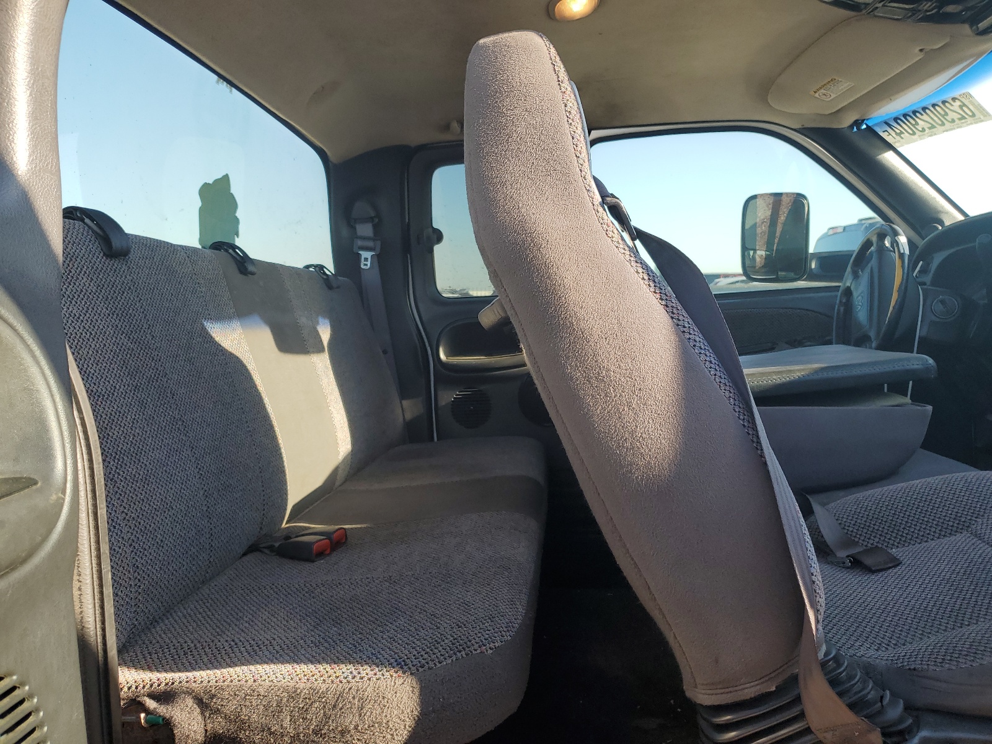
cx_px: 496
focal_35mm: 26
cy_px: 372
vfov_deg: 53.1
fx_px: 745
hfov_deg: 67.3
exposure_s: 1/435
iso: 50
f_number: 1.5
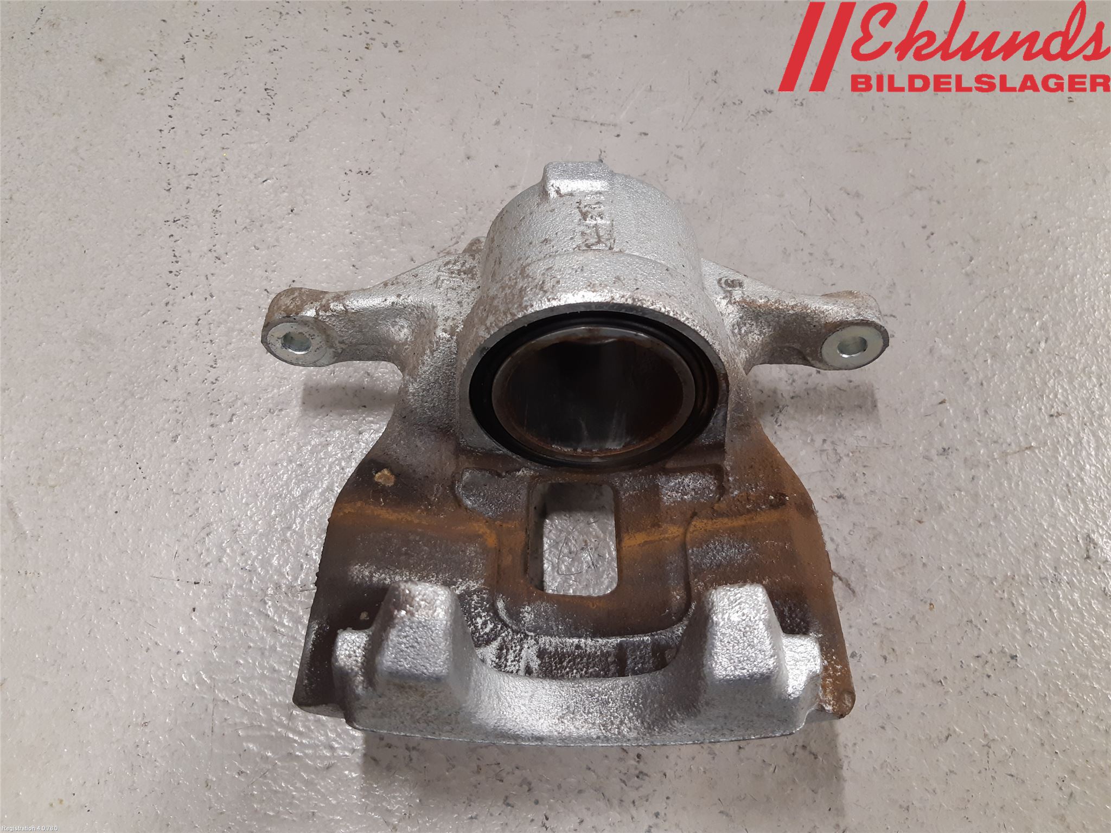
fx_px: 834
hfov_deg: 67.3
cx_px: 556
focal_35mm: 26
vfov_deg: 53.1
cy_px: 416
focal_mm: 3.93
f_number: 1.7
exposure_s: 1/50
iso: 160
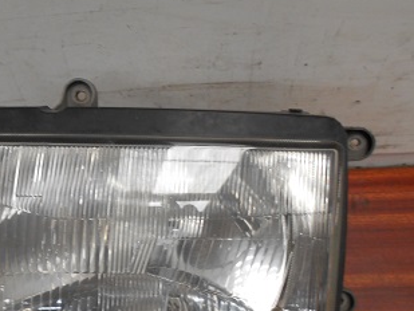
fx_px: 467
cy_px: 202
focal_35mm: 39
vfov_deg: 36.5
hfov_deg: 47.3
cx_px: 147
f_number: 3.2
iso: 200
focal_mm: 4.6
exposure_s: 1/30
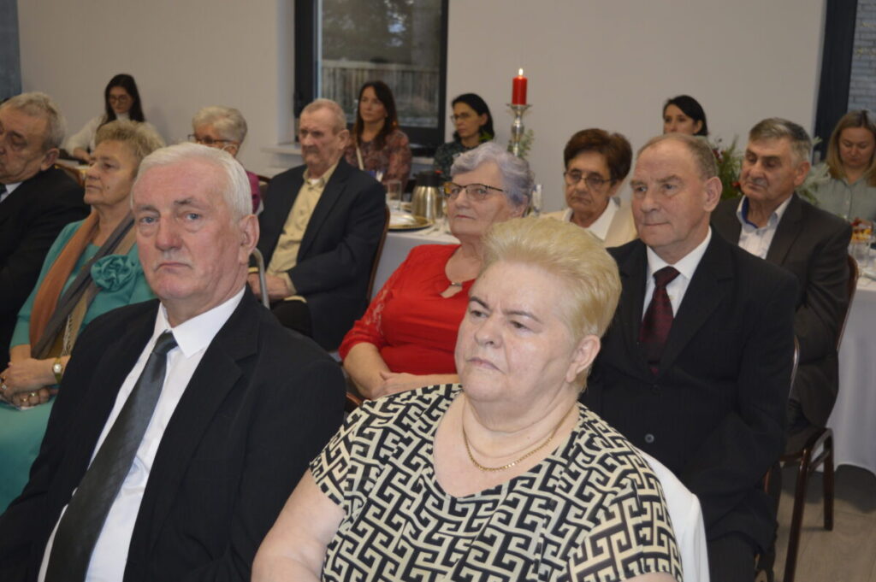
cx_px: 438
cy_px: 291
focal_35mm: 45
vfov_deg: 29.8
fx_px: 1094
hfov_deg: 43.6
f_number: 4.2
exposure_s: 1/60
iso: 500
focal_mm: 30
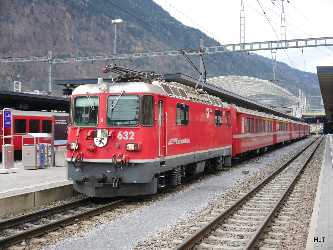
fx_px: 462
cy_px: 125
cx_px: 166
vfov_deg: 30.3
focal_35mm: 48
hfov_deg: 39.7
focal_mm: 24
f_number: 4.5
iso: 160
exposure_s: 1/60
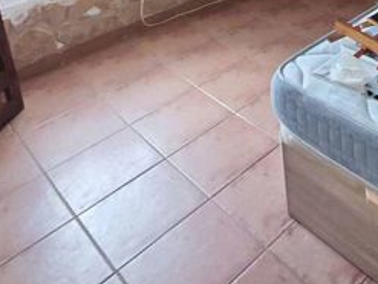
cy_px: -98
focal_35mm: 40
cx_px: 402
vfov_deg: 28.6
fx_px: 437
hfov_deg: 39.5
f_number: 2.2
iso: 640
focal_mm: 2.16
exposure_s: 1/25
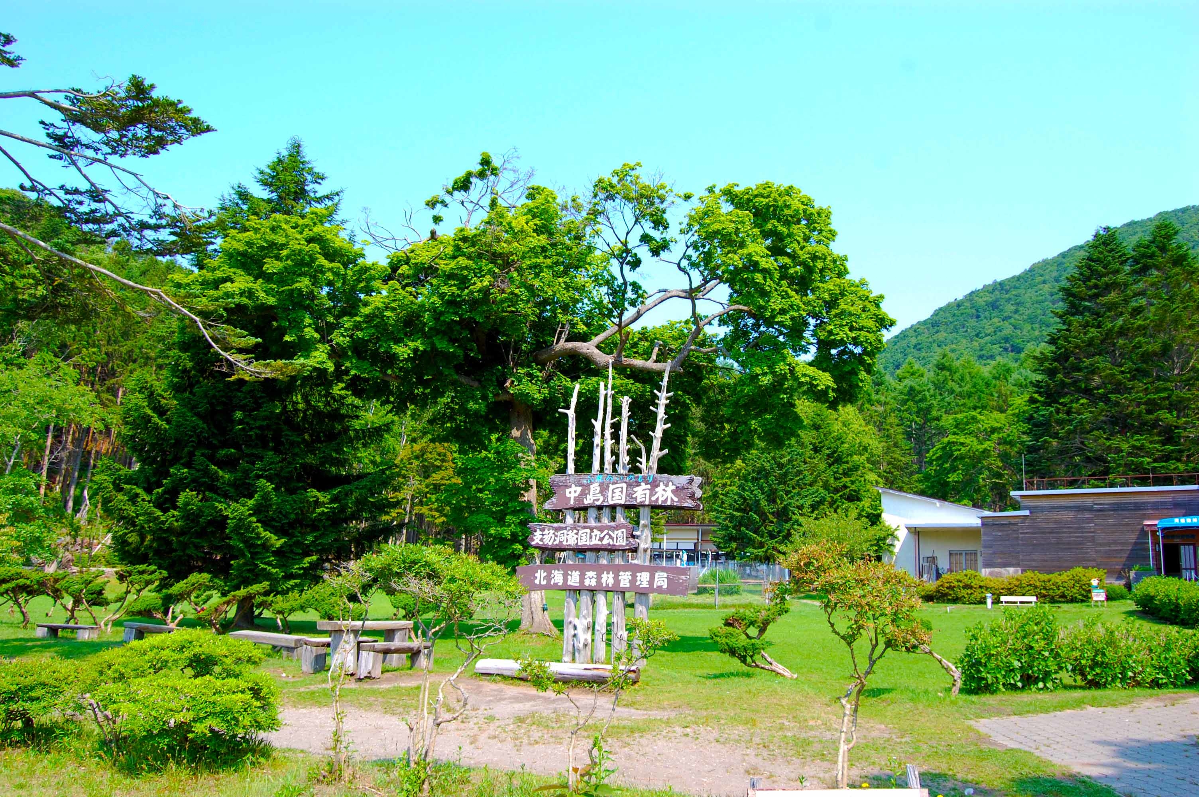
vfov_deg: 45.6
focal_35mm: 28
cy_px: 398
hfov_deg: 64.6
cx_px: 600
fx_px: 948
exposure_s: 1/200
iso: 200
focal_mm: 19
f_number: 7.1
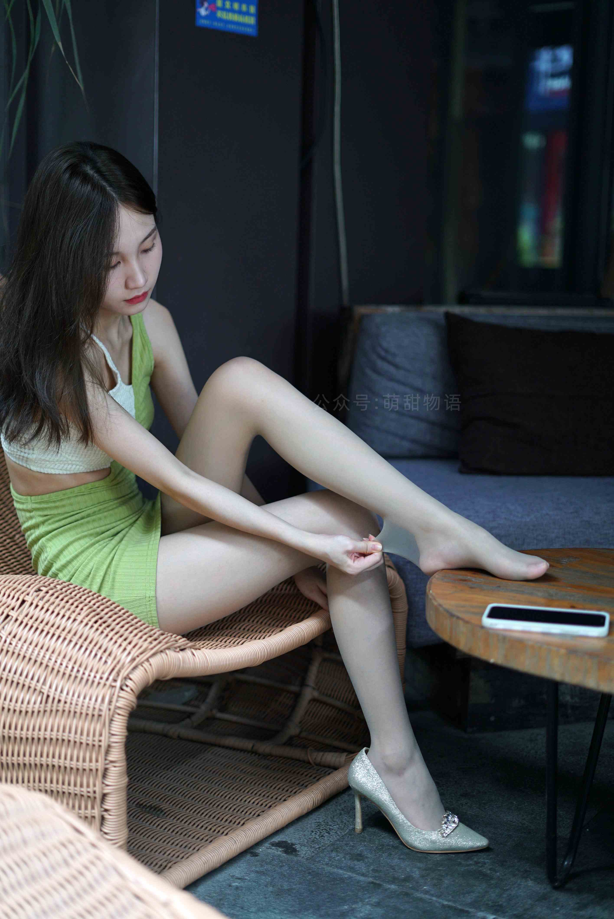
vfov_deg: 39.6
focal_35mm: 50
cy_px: 460
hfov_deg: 27.0
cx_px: 307
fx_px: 1277
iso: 200
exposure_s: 1/250
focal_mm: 50
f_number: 1.8
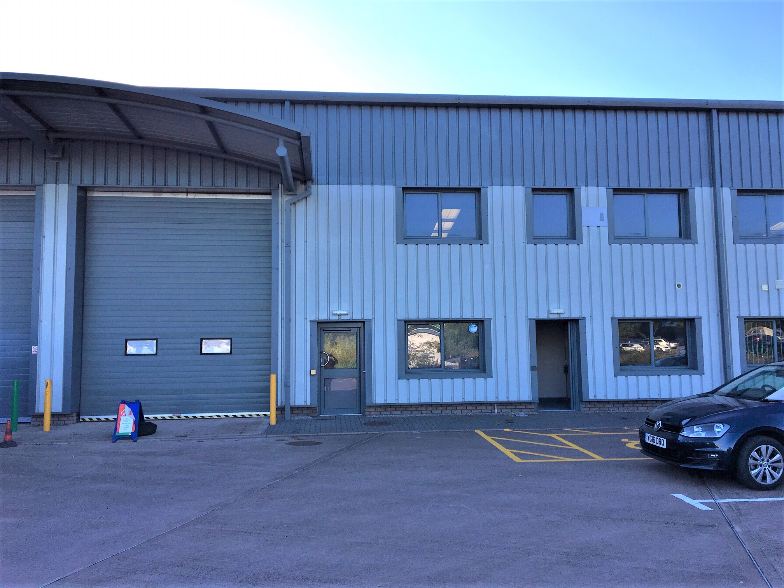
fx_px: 657
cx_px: 392
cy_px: 294
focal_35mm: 29
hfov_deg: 61.7
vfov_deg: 48.2
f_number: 2.2
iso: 25
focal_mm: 4.15
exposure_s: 1/587
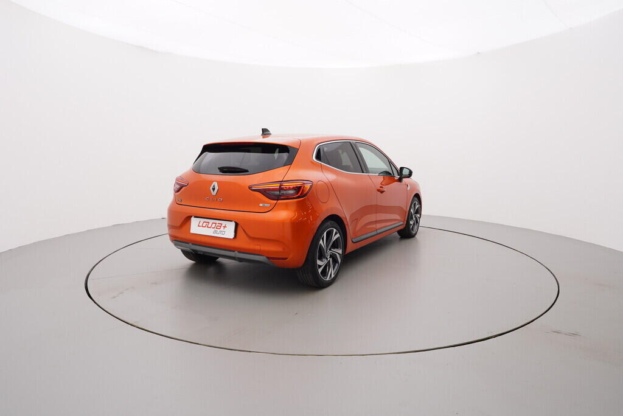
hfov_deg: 77.3
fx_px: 390
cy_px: 208
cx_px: 312
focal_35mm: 22
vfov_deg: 56.2
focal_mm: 15
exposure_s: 1/80
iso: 200
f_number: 5.6
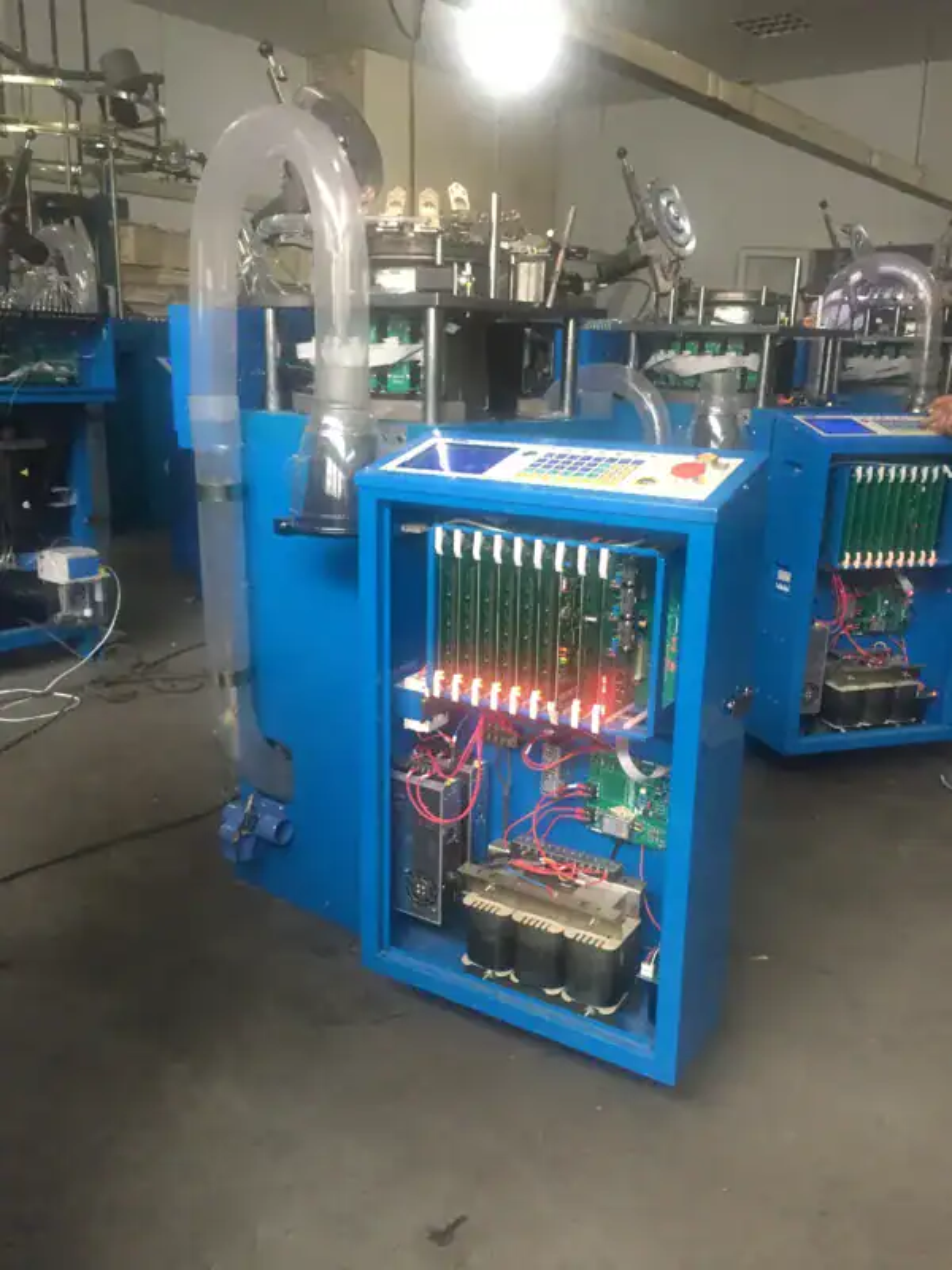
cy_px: 635
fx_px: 1063
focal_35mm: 29
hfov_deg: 48.2
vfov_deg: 61.7
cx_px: 476
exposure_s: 1/33
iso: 250
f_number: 2.2
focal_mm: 4.15
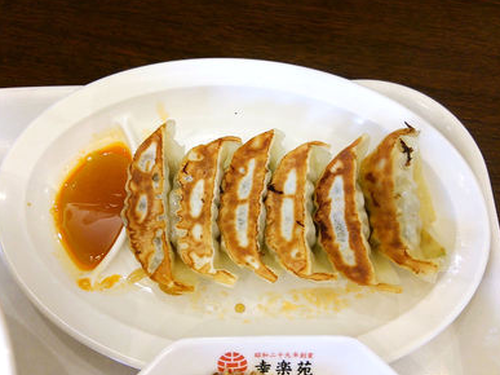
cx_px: 244
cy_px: 188
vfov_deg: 45.4
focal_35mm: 31
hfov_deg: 58.4
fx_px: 448
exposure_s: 1/59
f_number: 1.94
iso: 64
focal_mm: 4.06
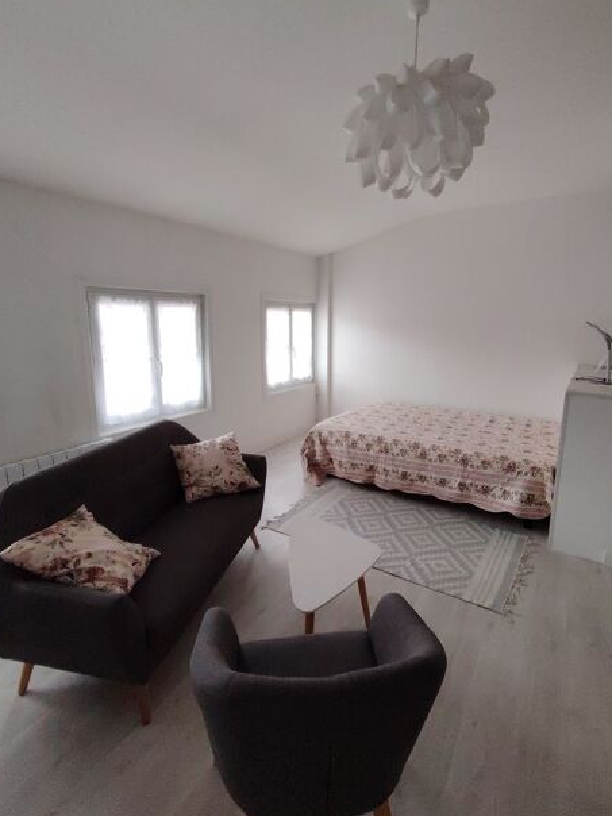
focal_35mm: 18
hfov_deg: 71.6
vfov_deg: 87.7
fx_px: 424
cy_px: 393
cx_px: 305
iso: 196
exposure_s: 1/100
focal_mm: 1.43
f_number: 2.2
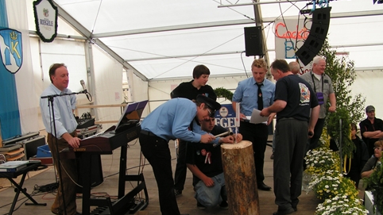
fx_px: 426
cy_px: 133
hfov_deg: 48.4
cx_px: 190
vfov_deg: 28.2
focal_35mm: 42
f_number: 4
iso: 50
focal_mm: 5.8
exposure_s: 1/60
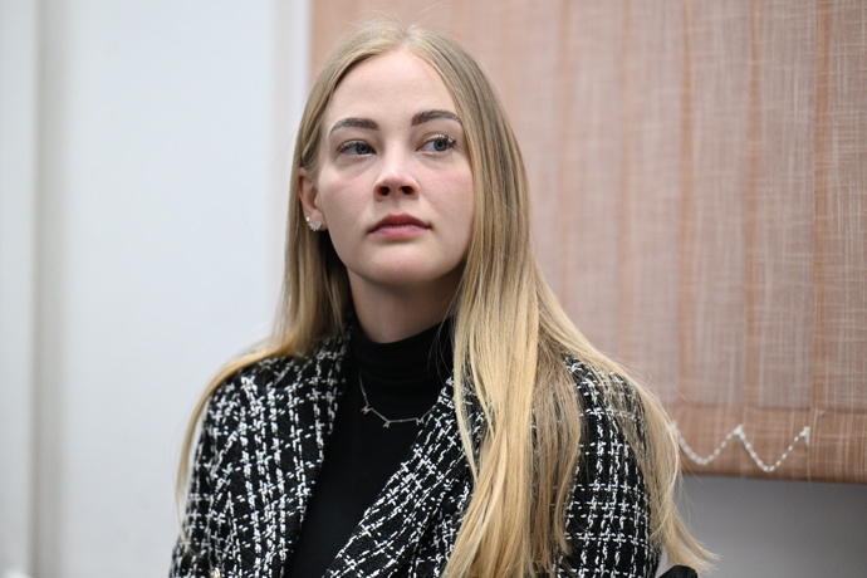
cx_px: 434
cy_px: 289
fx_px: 4816
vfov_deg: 6.9
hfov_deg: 10.3
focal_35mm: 200
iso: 4000
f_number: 3.5
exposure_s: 1/1000
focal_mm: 200
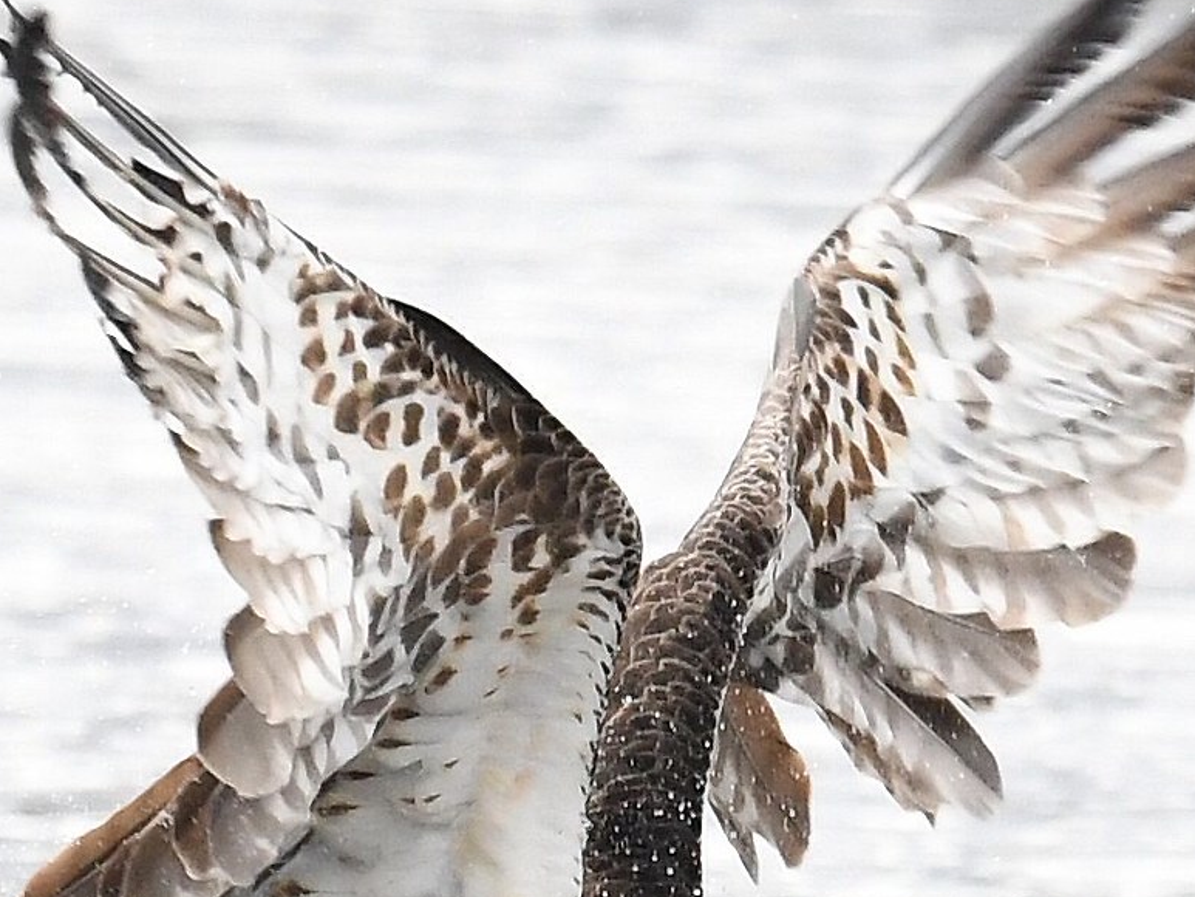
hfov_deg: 1.5
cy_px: 965
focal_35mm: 1342
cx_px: 813
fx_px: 46335
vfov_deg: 1.1
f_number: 4.5
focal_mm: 300
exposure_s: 1/4000
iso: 2000
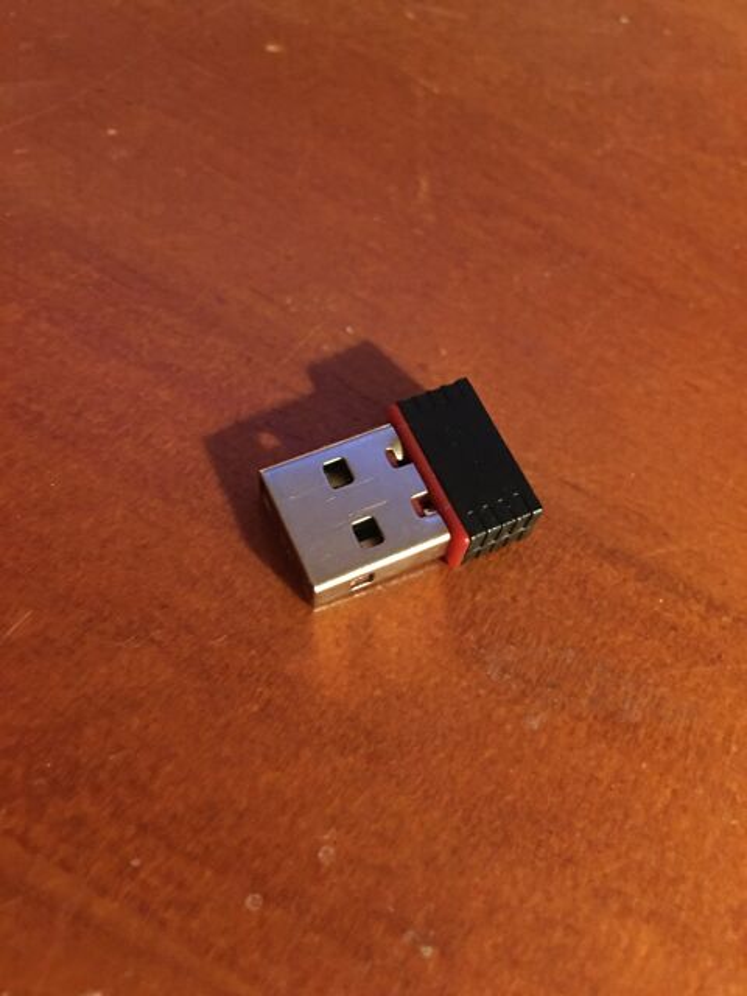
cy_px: 498
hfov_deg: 48.2
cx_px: 374
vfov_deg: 61.7
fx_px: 834
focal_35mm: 29
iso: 200
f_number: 2.2
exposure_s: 1/4
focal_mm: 4.15
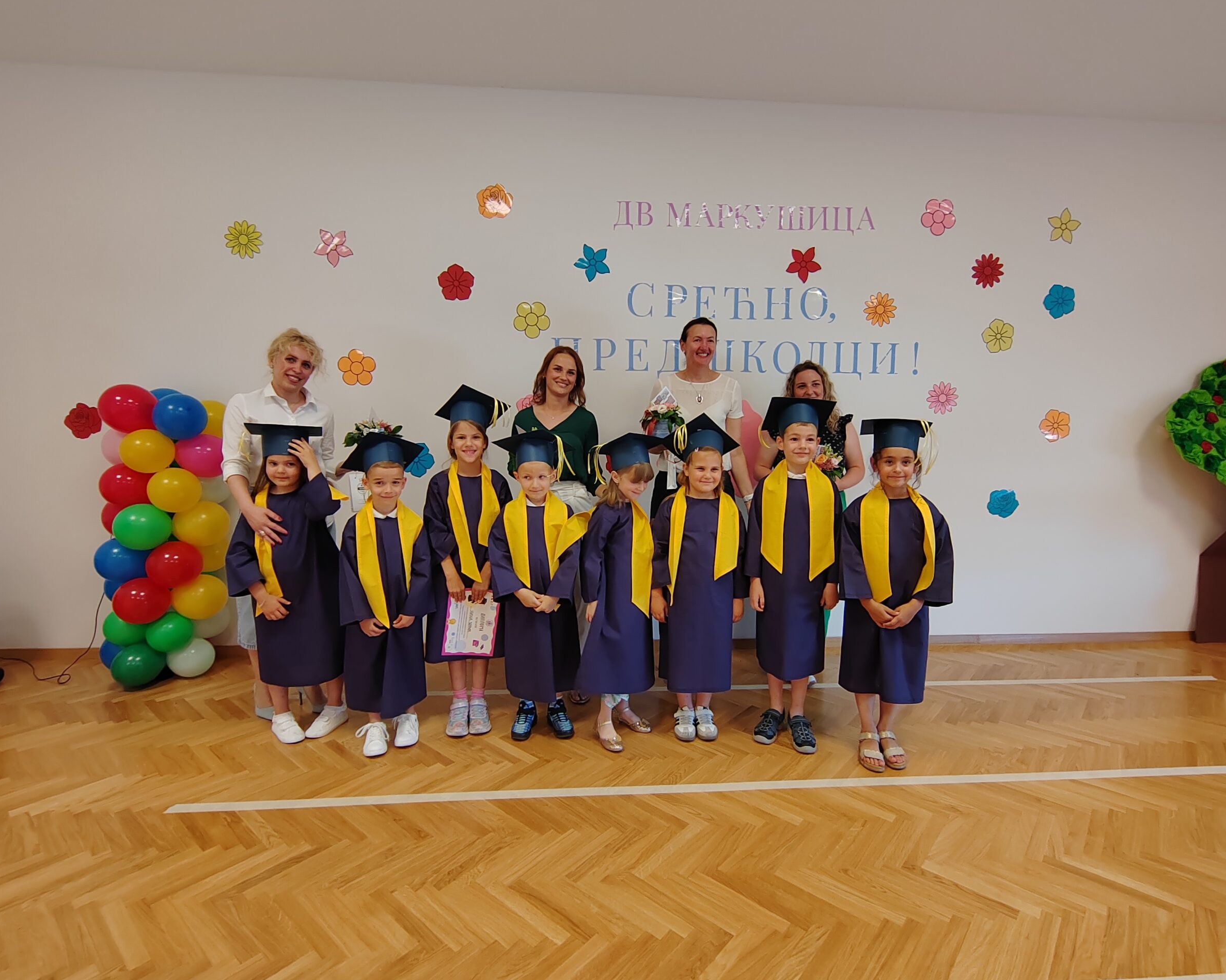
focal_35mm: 20
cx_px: 626
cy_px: 493
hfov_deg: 80.4
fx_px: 726
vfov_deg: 68.1
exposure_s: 1/50
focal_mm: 2.16
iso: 500
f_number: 2.2
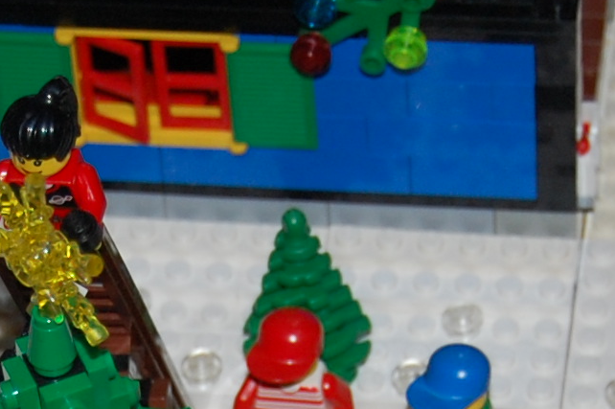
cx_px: 29
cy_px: 700
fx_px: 4558
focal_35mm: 267
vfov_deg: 5.1
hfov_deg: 7.7
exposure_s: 1/60
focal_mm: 38
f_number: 5
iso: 400
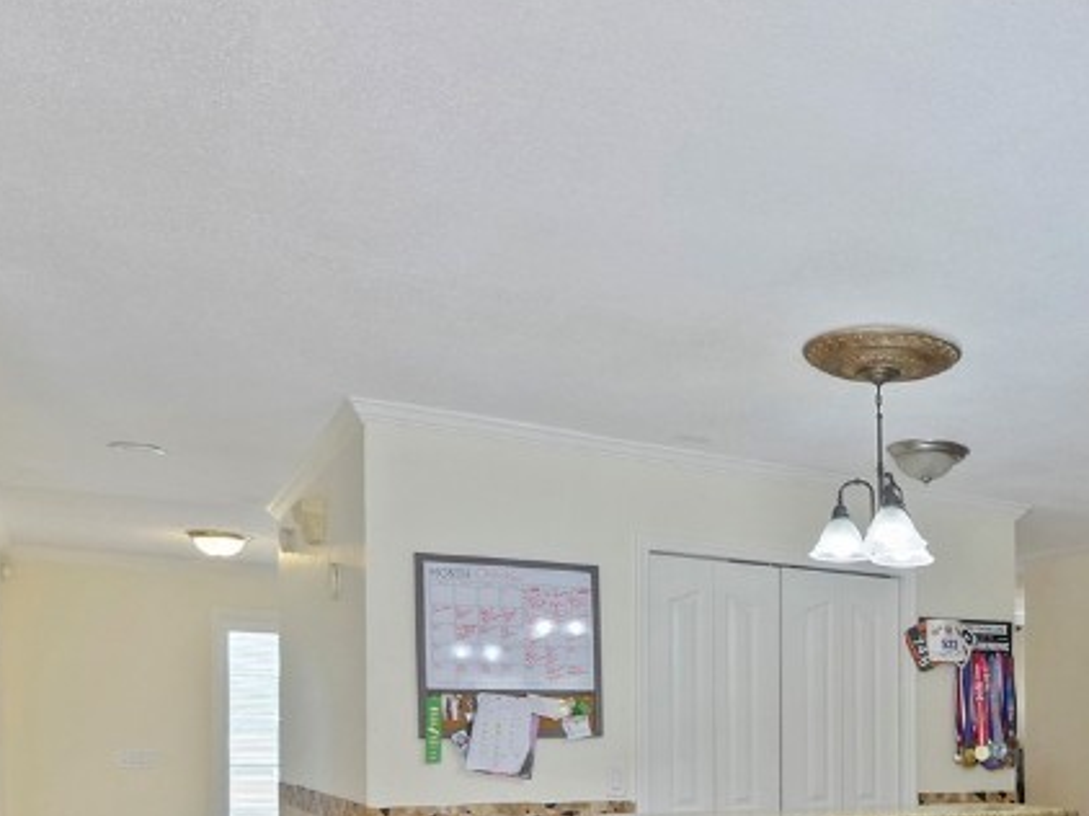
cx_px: 932
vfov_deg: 38.6
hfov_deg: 49.4
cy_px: 749
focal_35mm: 34
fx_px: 1069
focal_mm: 7
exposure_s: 1/60
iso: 640
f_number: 4
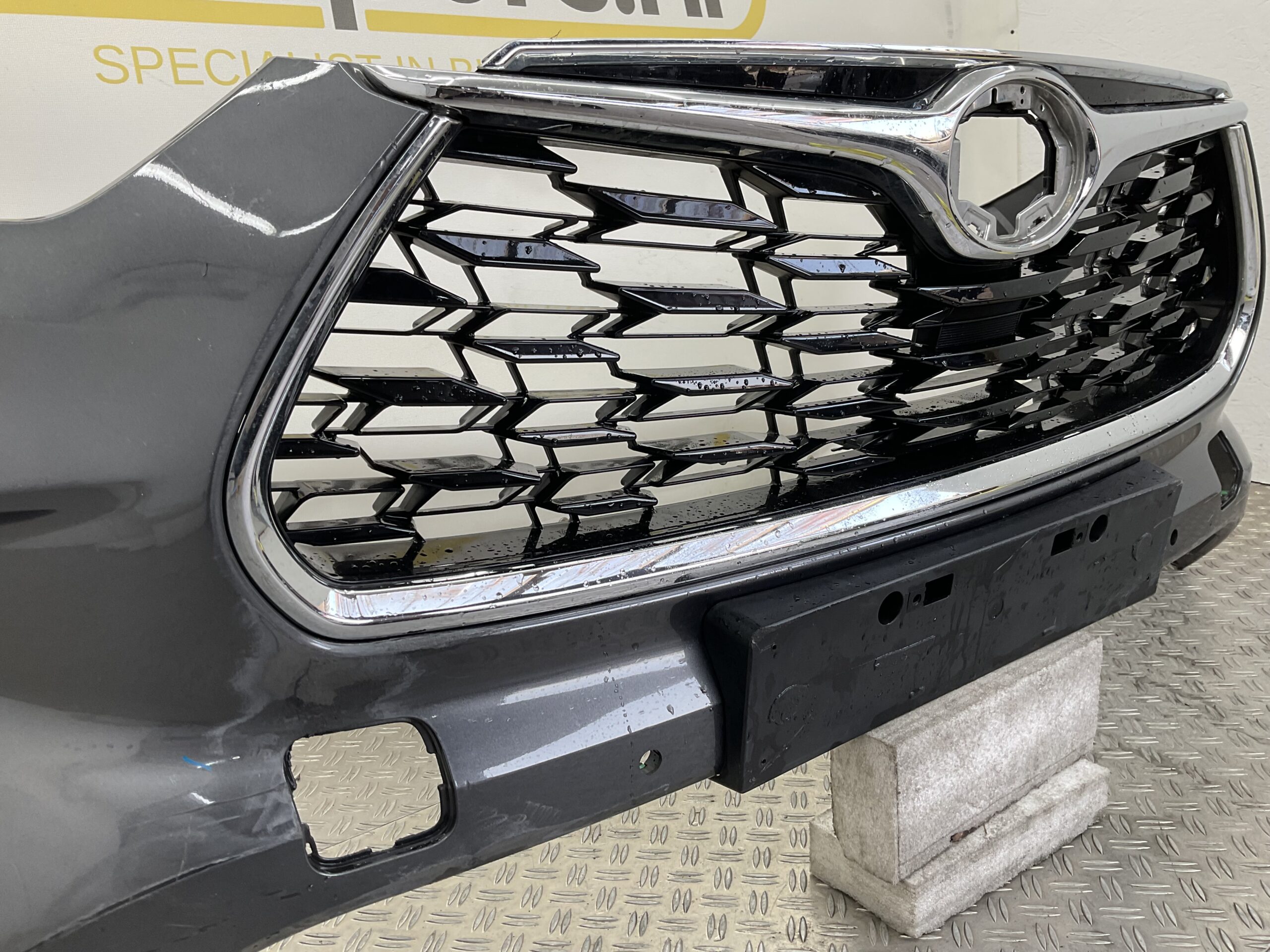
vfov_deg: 48.2
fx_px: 1064
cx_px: 635
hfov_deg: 61.7
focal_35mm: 29
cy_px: 476
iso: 32
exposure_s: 1/120
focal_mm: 3
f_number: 1.8
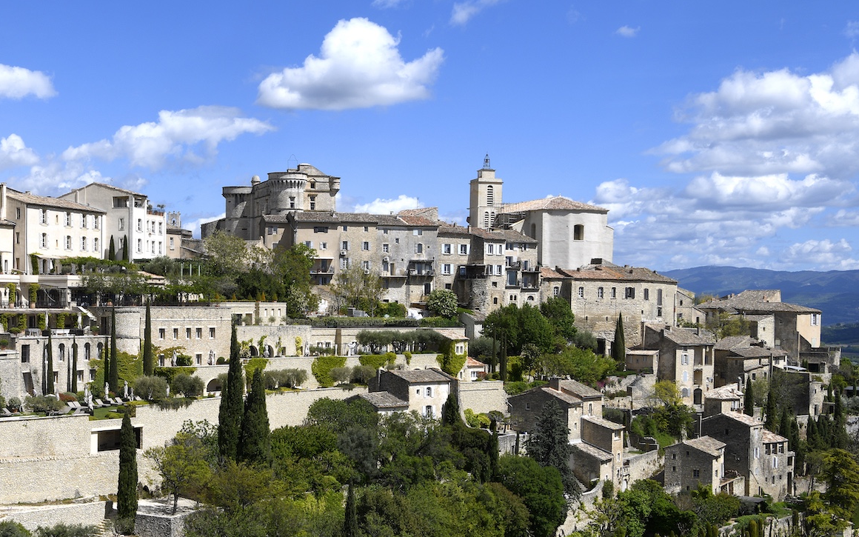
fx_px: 1264
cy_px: 342
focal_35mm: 54
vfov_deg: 23.9
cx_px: 244
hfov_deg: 36.9
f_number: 20
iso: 100
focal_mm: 32
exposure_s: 1/100
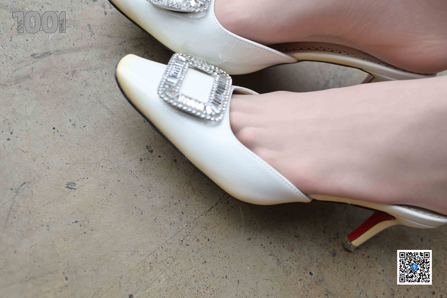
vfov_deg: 37.9
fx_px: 435
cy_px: 149
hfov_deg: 54.4
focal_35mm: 35
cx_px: 224
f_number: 4
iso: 800
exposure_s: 1/250
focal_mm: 35
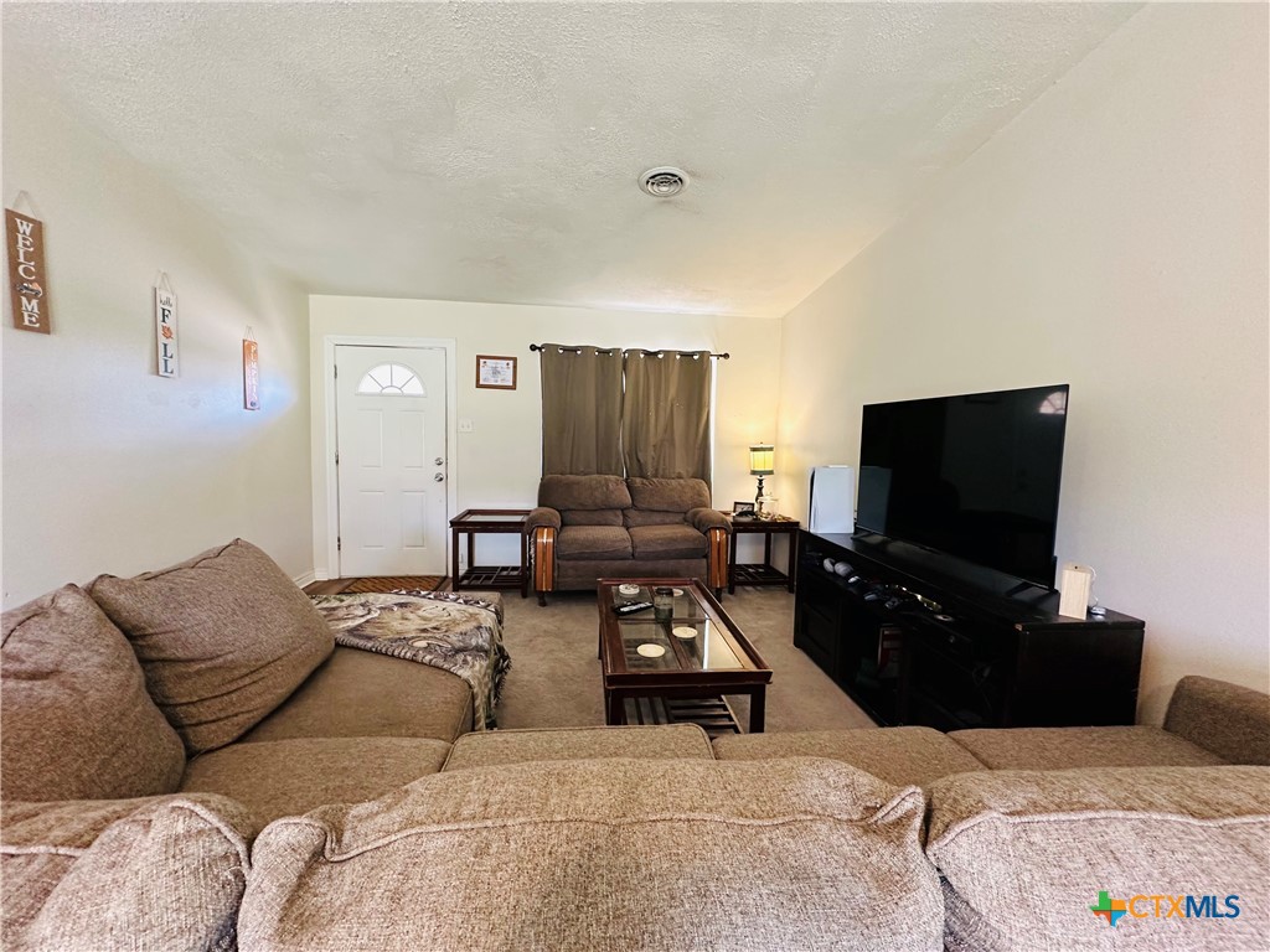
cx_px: 635
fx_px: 514
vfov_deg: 85.7
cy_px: 476
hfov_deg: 102.1
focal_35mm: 14
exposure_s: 1/60
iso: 320
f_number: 2.2
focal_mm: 2.22
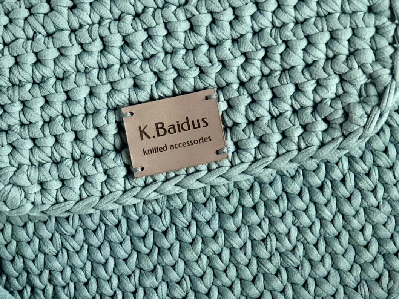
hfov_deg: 12.4
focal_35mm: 159
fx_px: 1832
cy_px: 264
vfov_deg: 9.3
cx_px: 181
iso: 25
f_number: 2.8
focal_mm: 6.6
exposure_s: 1/40
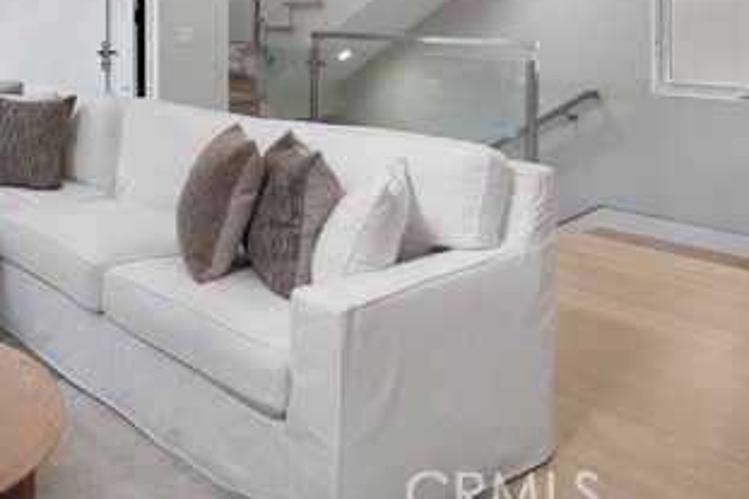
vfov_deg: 33.3
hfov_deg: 44.9
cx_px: 19
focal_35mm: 37
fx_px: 769
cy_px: 14
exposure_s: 1/2.5
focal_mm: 18
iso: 200
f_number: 9
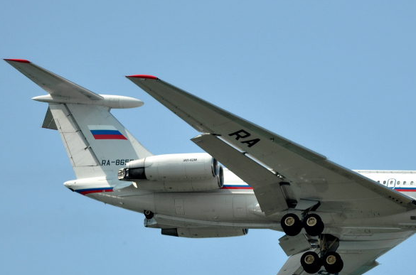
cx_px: 357
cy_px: 211
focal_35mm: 630
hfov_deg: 3.3
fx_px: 7262
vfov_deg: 2.2
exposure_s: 1/1000
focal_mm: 240
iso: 200
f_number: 5.3
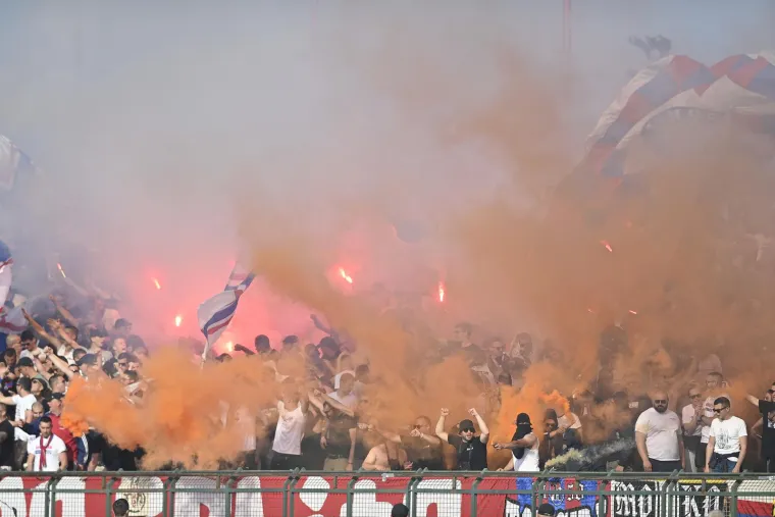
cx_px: 388
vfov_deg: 3.4
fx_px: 8612
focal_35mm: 400
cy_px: 258
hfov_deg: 5.2
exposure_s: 1/4000
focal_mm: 400
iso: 160
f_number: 2.8
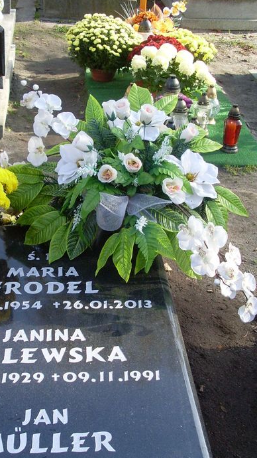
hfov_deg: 22.0
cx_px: 67
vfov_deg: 38.2
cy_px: 293
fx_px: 654
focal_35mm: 54
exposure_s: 1/250
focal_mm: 6.3
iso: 80
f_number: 3
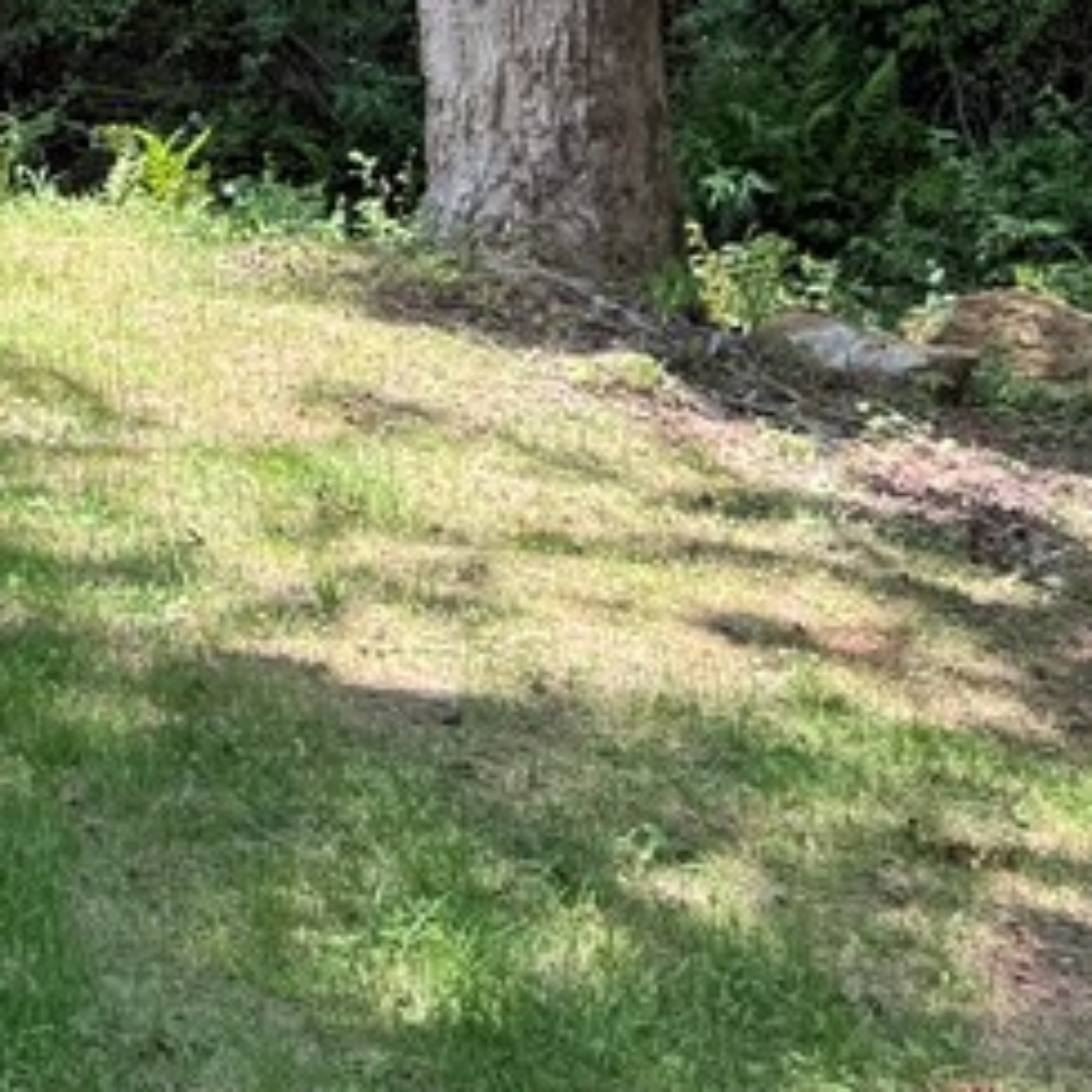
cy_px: -206
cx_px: -559
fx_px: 3176
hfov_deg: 17.5
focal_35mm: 89
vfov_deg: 18.5
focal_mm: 6.76
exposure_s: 1/361
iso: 80
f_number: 1.78
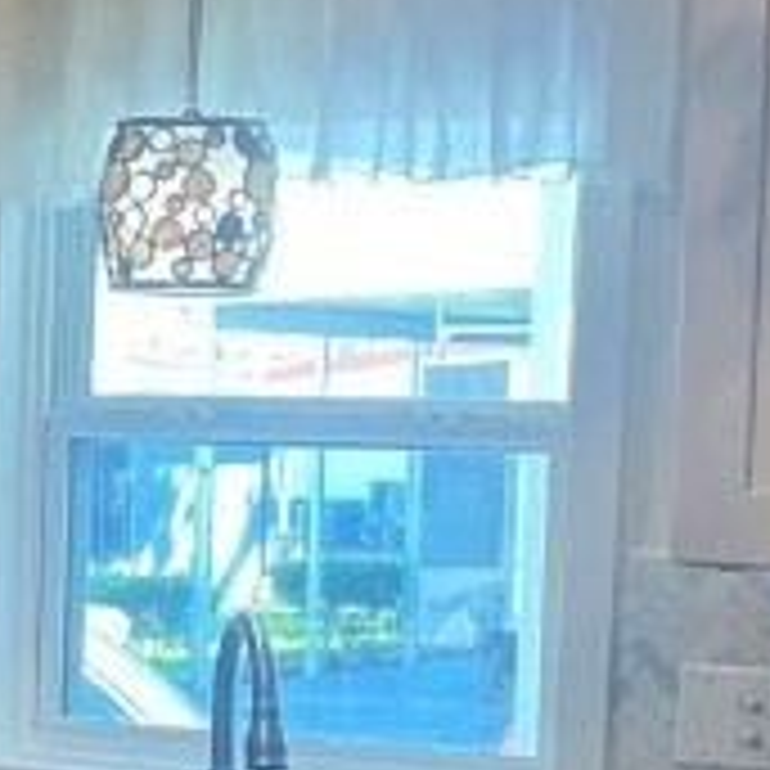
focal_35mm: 138
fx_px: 3473
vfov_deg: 12.6
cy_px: 684
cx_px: -432
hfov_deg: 12.0
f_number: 1.6
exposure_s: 1/120
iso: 100
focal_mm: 5.1
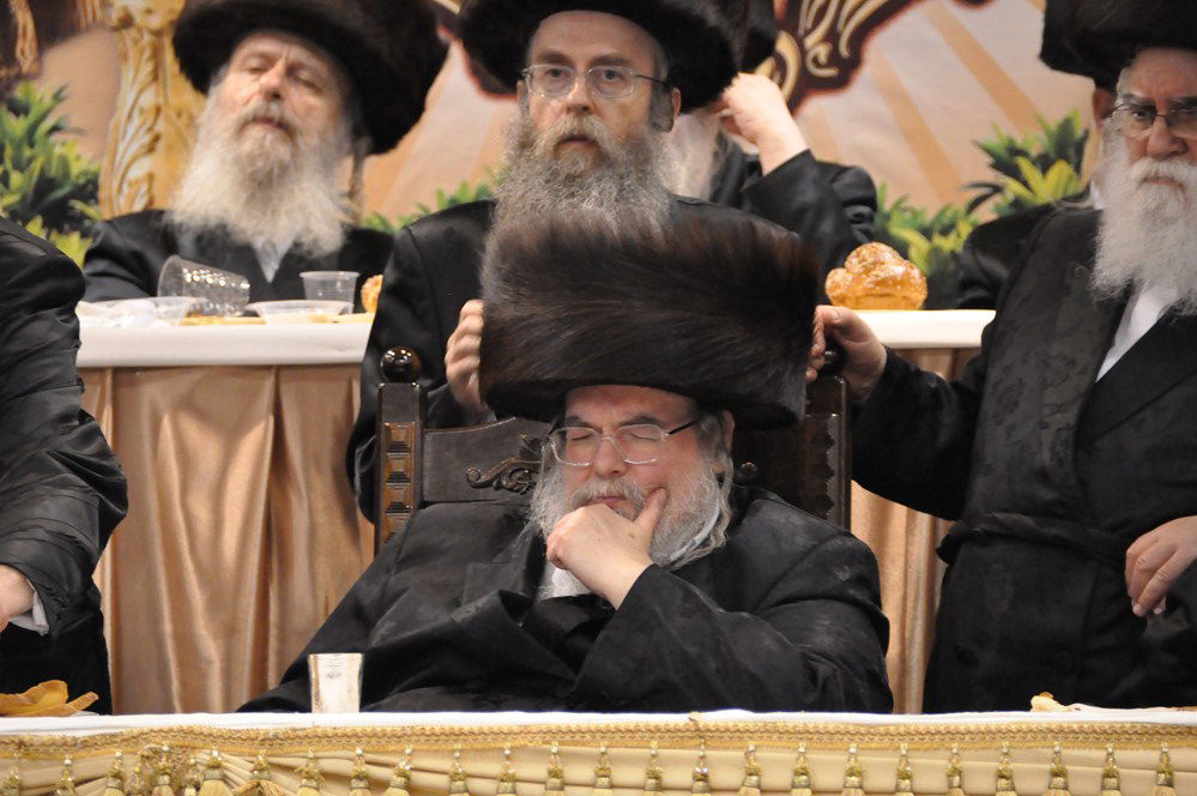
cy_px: 398
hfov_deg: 6.0
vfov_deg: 4.0
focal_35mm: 345
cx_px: 598
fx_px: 11460
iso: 3200
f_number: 5.6
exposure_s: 1/60
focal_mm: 230
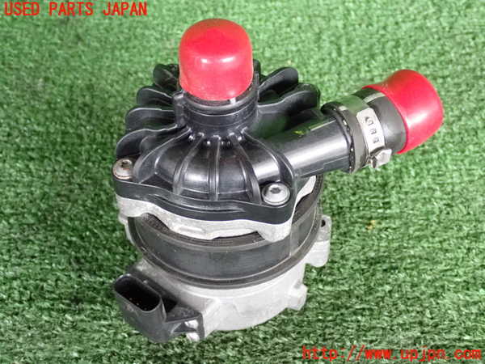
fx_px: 813
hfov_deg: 33.2
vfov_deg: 25.2
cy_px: 182
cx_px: 242
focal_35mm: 58
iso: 1250
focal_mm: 10.35
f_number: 3.5
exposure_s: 1/125
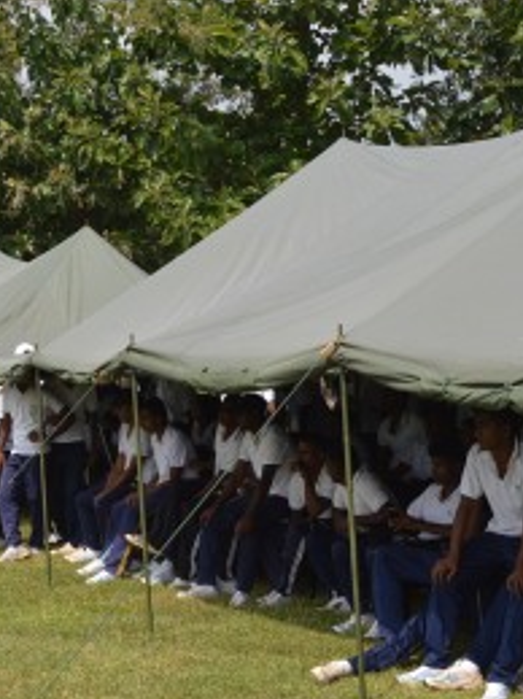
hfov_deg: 23.7
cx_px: 472
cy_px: 464
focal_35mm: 60
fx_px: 1210
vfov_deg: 31.9
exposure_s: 1/1600
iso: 400
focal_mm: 18
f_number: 5.6
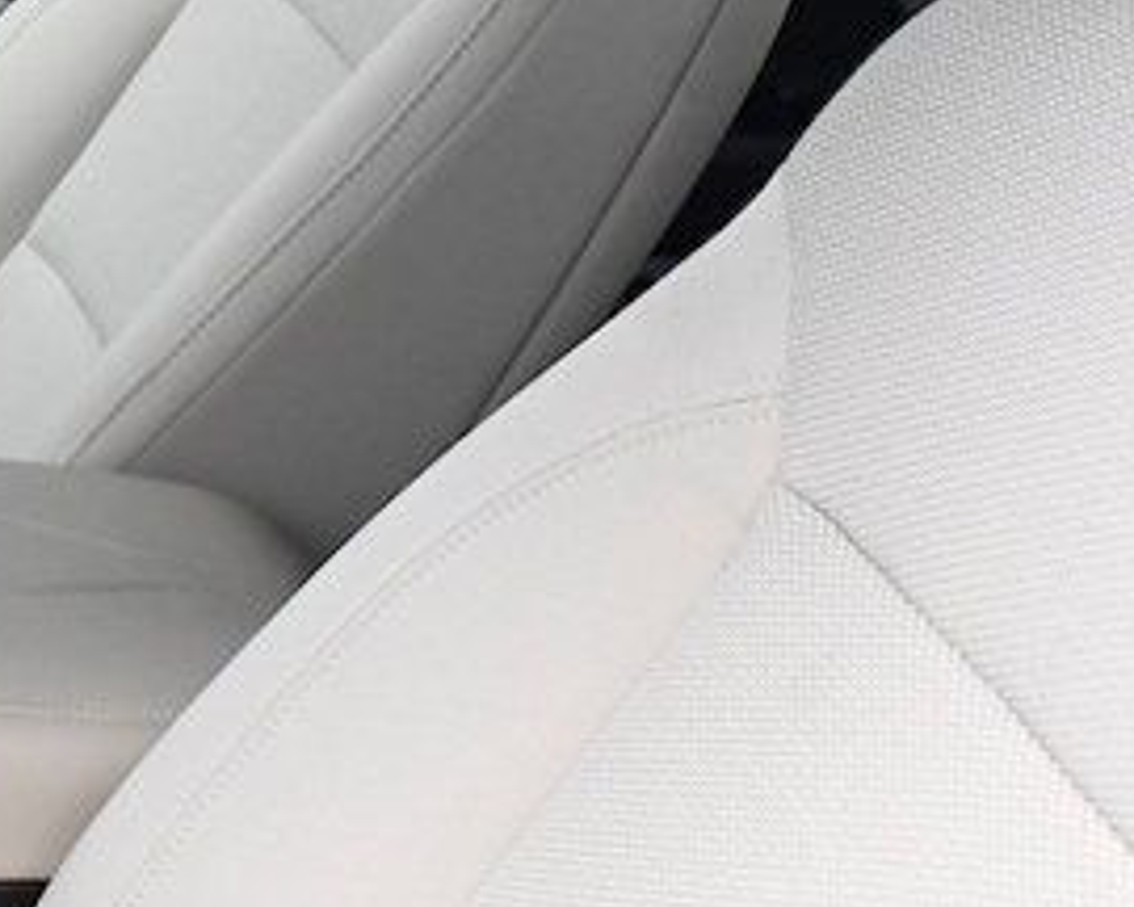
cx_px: -731
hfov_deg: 17.3
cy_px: 548
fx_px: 3222
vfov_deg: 16.0
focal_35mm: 96
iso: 2500
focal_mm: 18
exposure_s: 1/100
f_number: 5
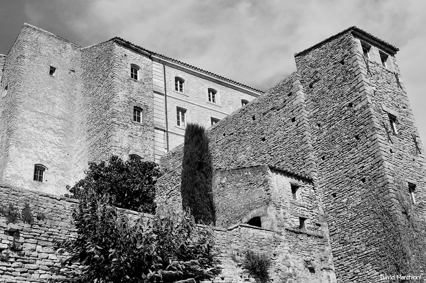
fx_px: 496
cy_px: 142
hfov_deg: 46.5
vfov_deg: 31.8
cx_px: 213
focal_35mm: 42
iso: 200
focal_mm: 28
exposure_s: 1/2000
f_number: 5.6
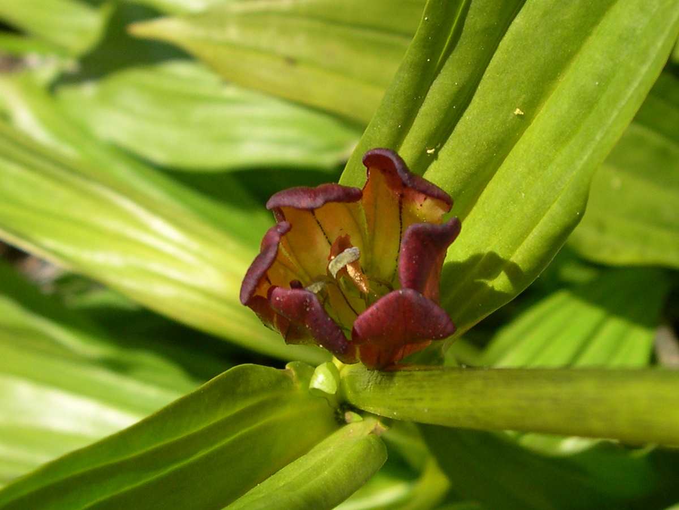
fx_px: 745
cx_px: 340
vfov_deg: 37.7
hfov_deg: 49.0
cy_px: 255
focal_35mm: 38
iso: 100
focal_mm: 8
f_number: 7.6
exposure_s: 1/151
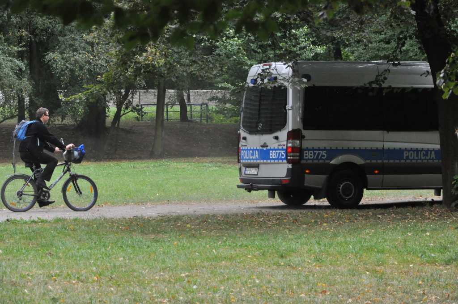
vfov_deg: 9.3
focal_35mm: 147
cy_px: 152
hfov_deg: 14.0
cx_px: 229
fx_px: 1868
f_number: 8
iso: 2000
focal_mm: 98
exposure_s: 1/1000
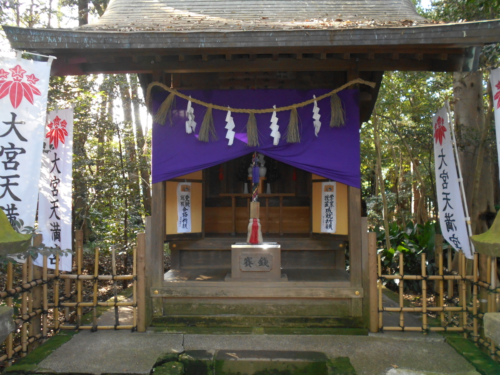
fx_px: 491
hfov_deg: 54.0
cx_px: 250
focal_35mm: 34
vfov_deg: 41.8
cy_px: 188
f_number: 3.6
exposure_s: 1/30
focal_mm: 5.8
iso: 250
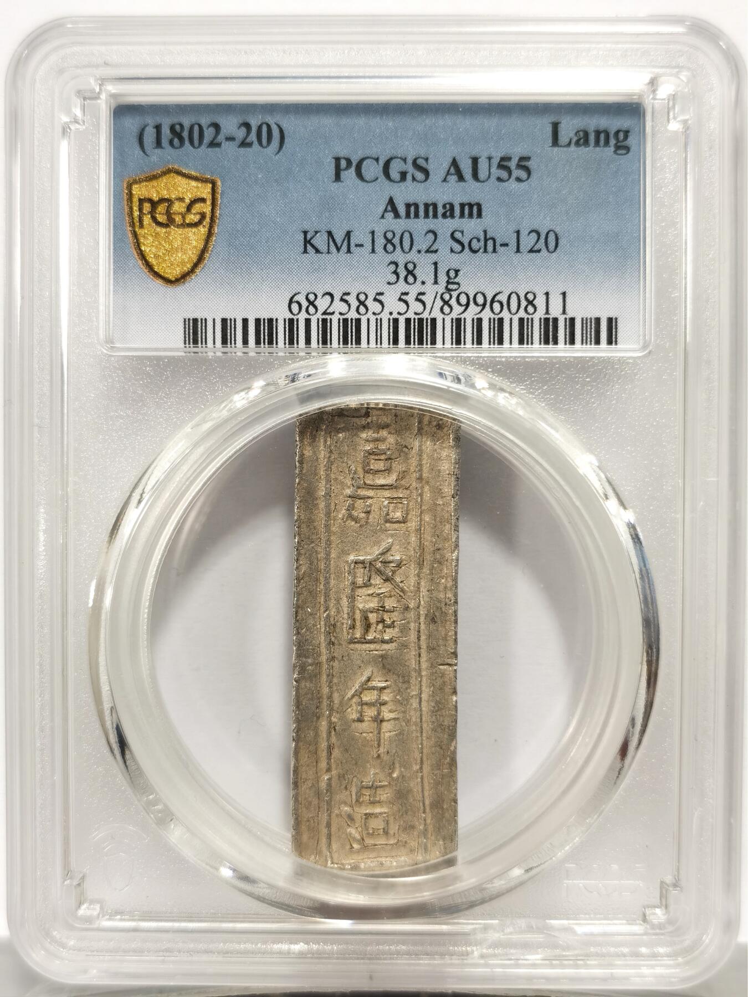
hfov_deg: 27.0
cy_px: 498
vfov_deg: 35.5
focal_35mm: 54
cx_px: 374
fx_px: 1556
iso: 125
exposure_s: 1/100
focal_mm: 5.56
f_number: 16
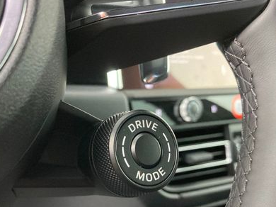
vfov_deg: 31.1
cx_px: 127
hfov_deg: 41.2
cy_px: 145
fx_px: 367
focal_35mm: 46
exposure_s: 1/40
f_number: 1.8
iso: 400
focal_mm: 3.99
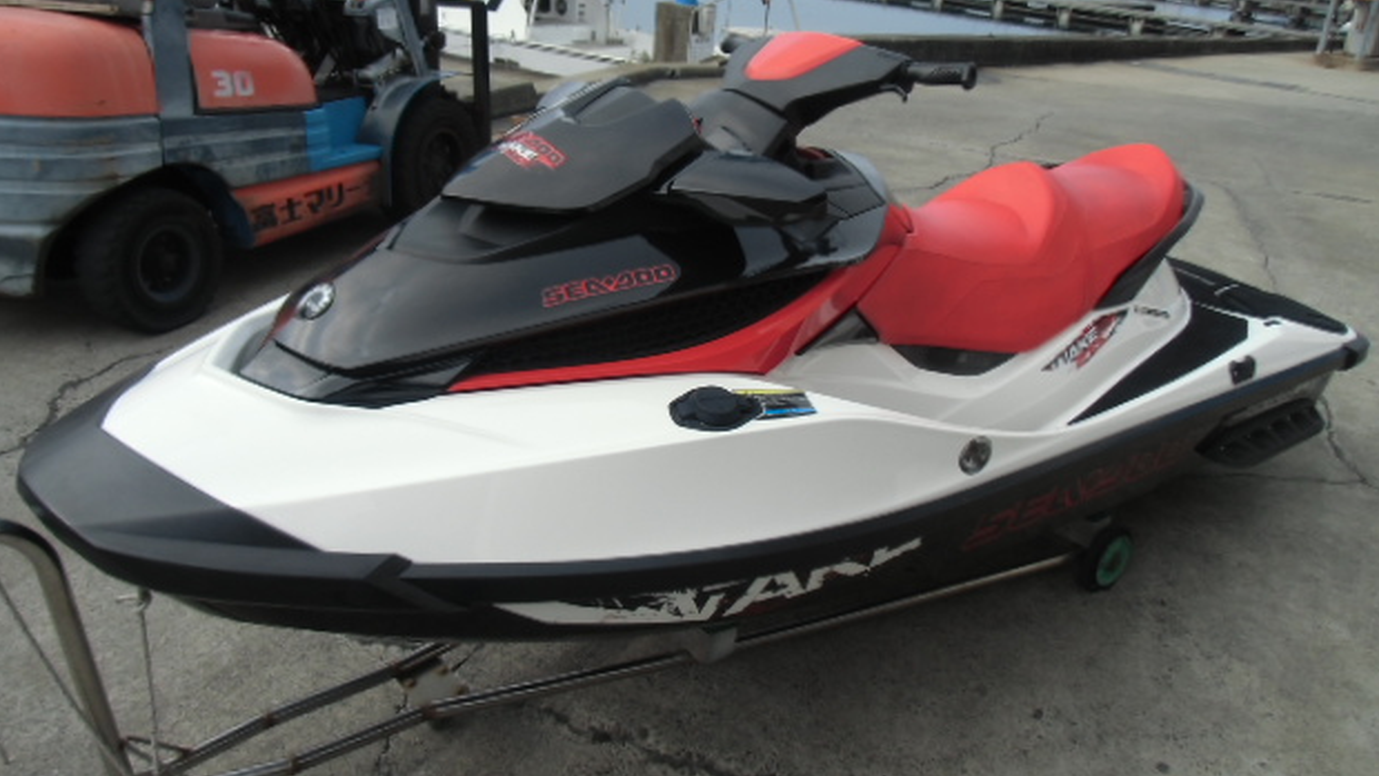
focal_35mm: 27
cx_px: 698
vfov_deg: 42.9
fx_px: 987
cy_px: 402
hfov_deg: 69.8
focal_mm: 4.24
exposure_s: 1/320
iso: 64
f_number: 3
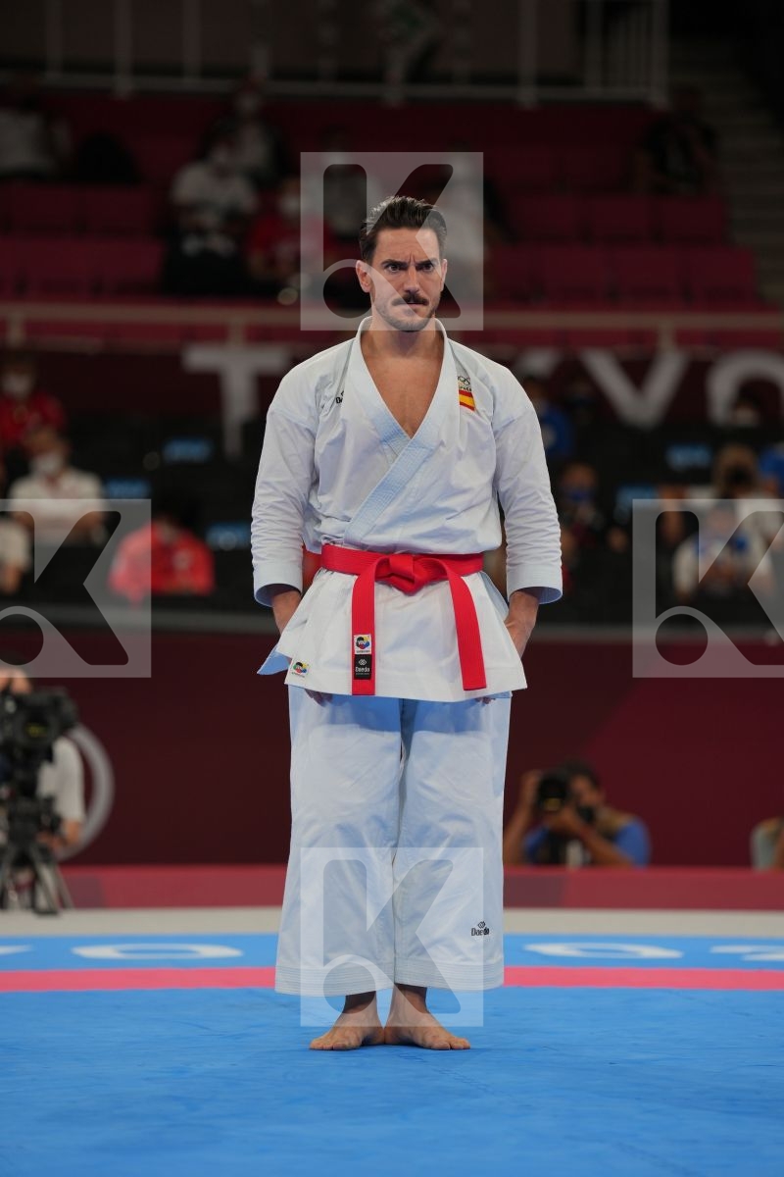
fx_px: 6533
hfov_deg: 6.9
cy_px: 588
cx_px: 392
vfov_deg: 10.3
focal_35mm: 200
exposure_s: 1/500
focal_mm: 200
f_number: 2.8
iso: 250
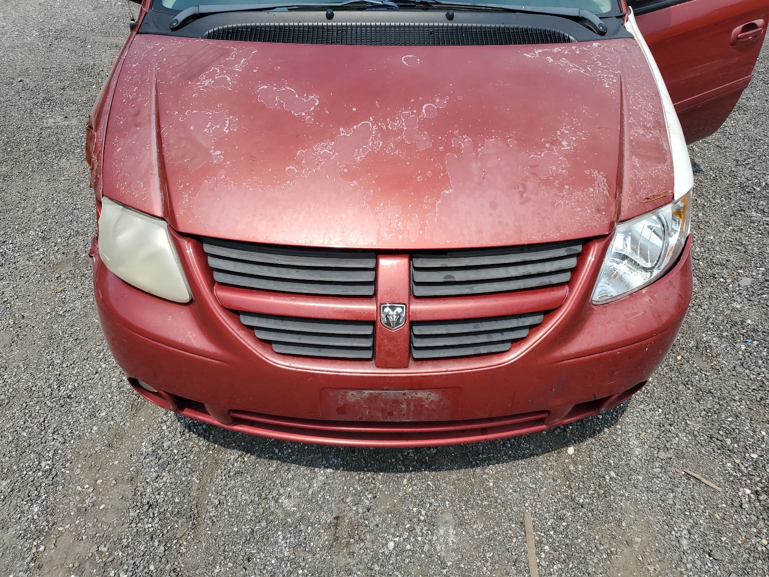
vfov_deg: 53.1
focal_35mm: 26
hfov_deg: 67.3
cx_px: 384
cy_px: 288
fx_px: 578
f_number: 1.5
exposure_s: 1/3333
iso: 50
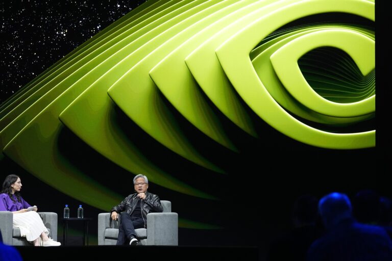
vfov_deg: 10.5
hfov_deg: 15.8
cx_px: 196
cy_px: 130
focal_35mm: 130
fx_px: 1415
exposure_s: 1/160
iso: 3200
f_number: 2.8
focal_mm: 130
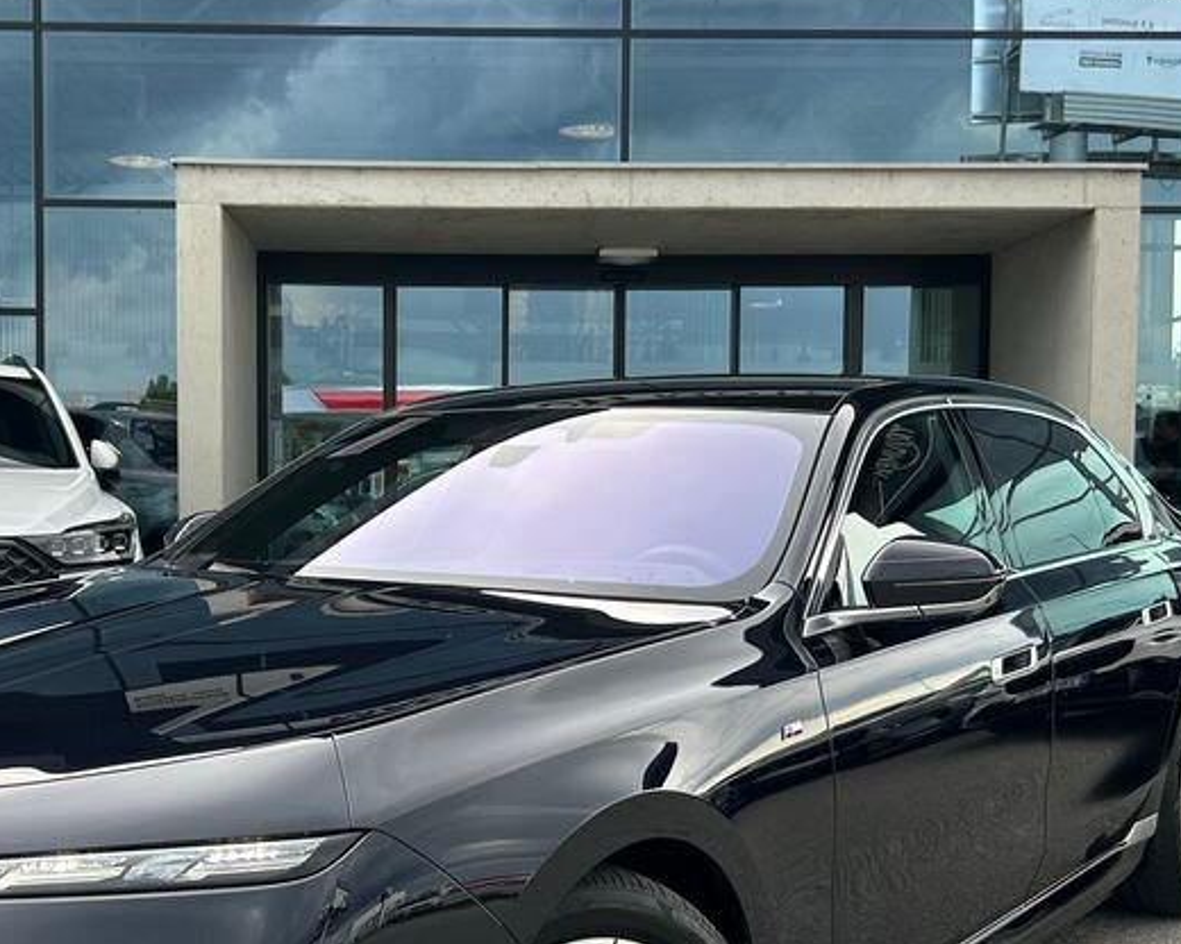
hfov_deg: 37.1
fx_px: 1748
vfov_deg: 30.1
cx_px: 450
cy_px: 583
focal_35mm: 50
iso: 64
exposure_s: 1/488
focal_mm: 5.7
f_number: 1.5
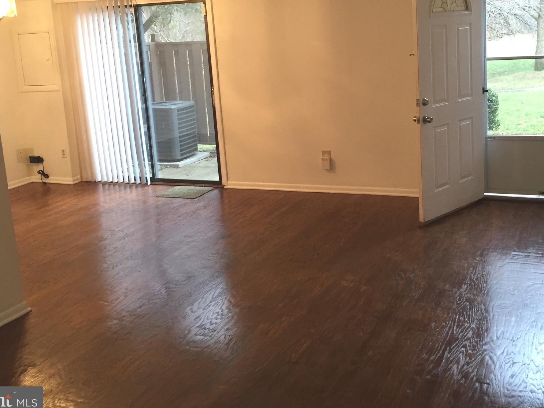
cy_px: 135
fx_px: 629
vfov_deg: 35.6
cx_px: 327
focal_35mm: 40
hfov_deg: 46.5
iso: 50
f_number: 2.2
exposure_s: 1/30
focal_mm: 4.15
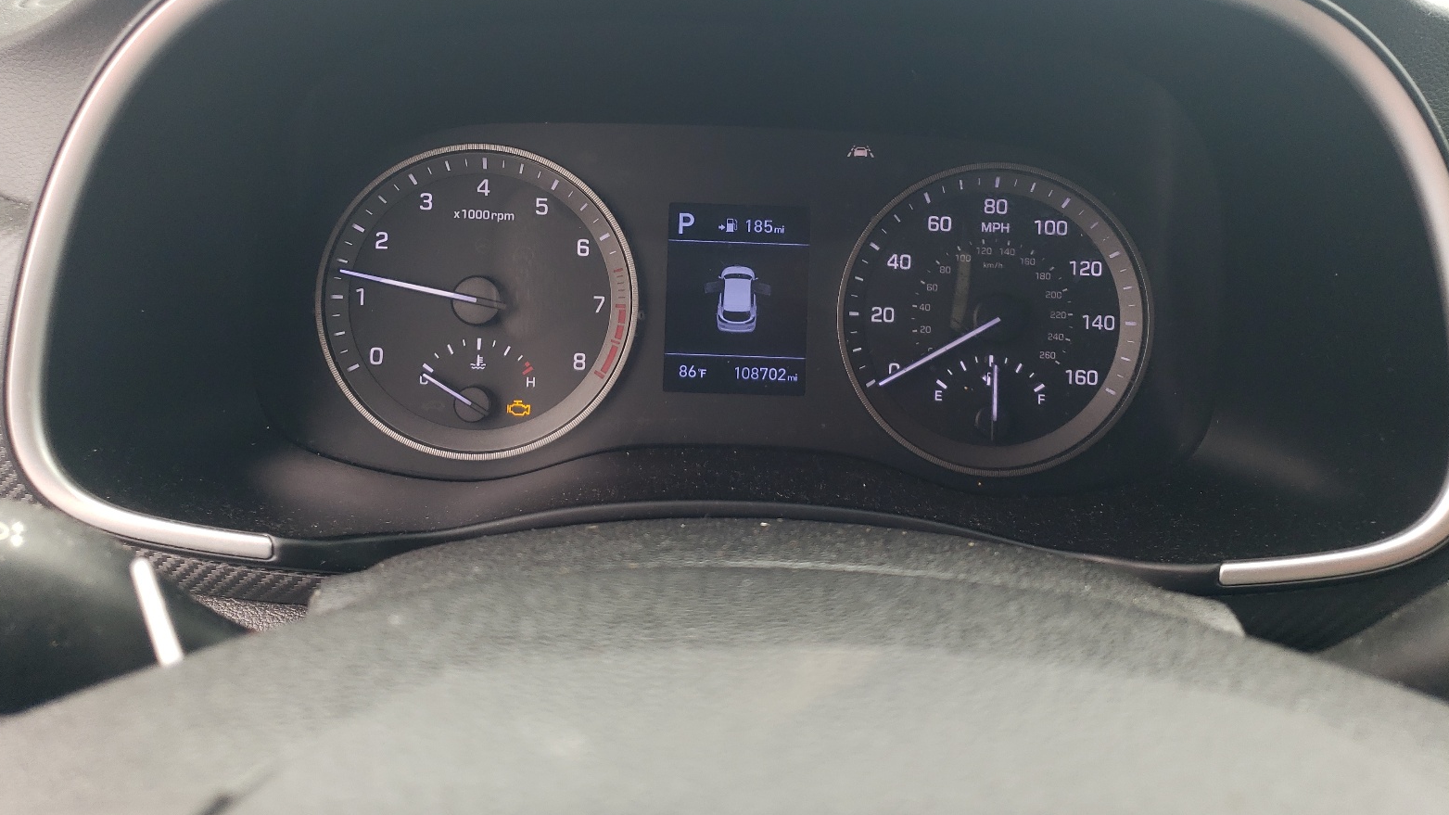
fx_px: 1114
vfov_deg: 39.7
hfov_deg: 66.1
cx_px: 713
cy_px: 275
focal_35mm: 29
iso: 50
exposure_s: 1/133
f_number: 1.5
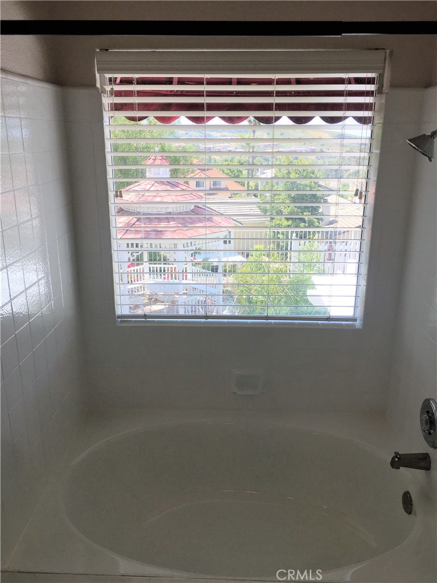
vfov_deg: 61.7
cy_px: 292
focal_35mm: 29
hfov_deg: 48.2
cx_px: 218
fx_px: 488
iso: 25
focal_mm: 4.15
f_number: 2.2
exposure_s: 1/534
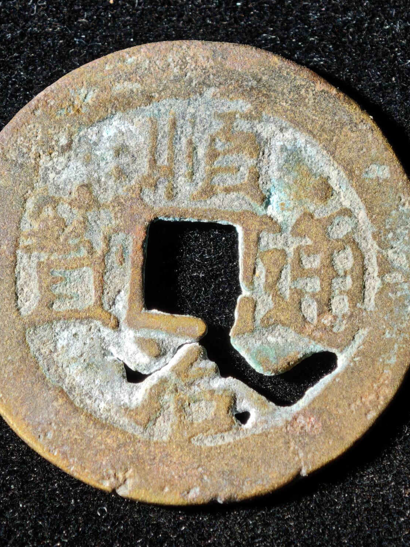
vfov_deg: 13.6
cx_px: 187
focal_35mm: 145
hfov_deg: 10.2
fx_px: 2290
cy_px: 286
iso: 200
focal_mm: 9
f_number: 2
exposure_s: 1/100
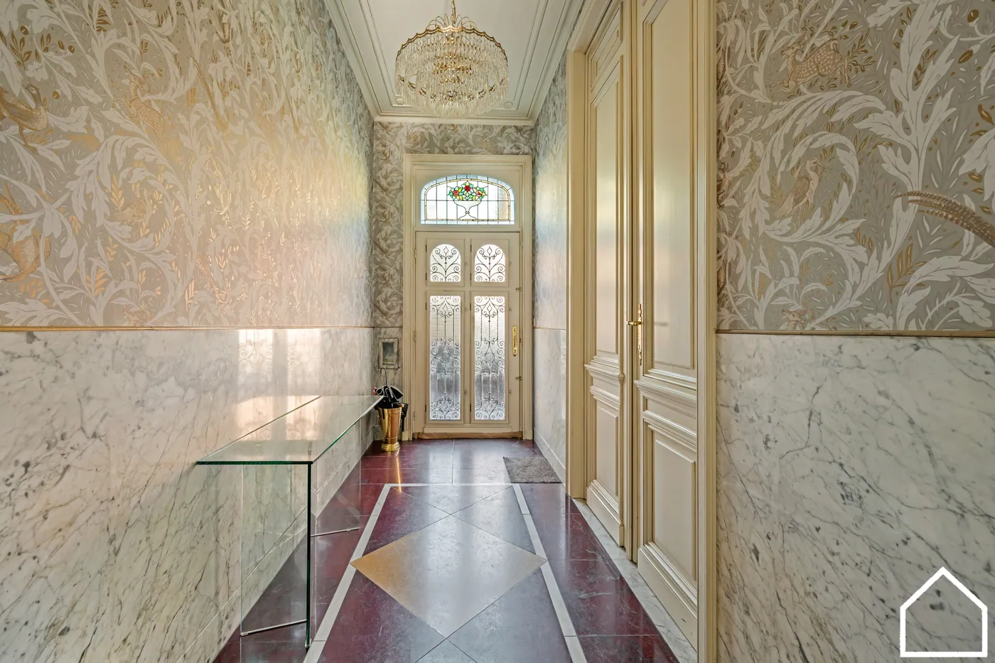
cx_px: 498
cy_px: 332
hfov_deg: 104.3
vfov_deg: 81.2
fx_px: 387
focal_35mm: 14
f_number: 10
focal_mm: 14
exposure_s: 1/3
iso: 400
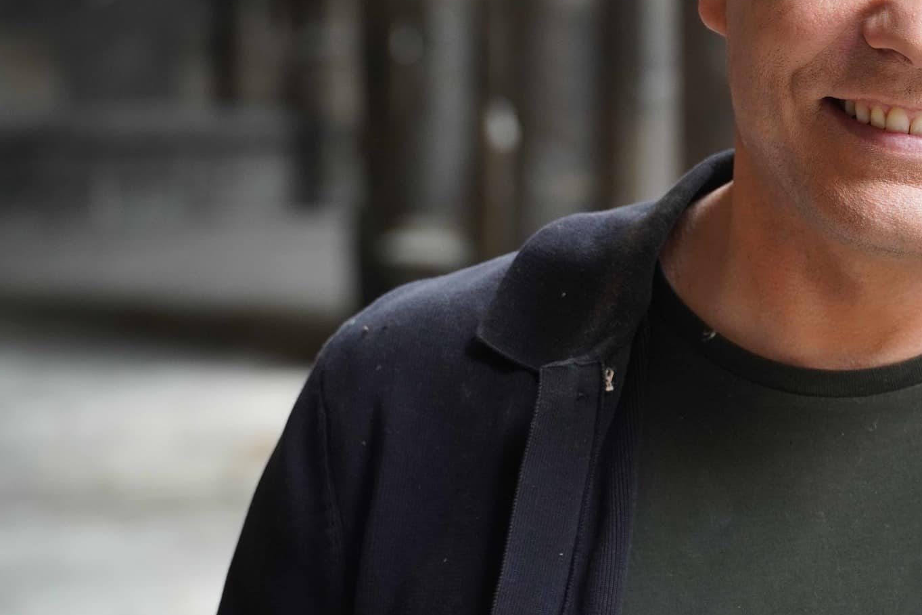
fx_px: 4938
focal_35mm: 193
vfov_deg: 7.1
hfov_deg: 10.6
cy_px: 88
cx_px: 752
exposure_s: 1/125
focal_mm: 73
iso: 500
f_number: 4
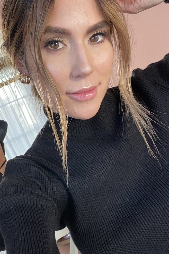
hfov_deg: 30.1
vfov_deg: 44.4
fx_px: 310
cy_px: 147
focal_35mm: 44
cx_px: 48
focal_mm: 2.71
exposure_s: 1/122
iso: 64
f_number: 2.2
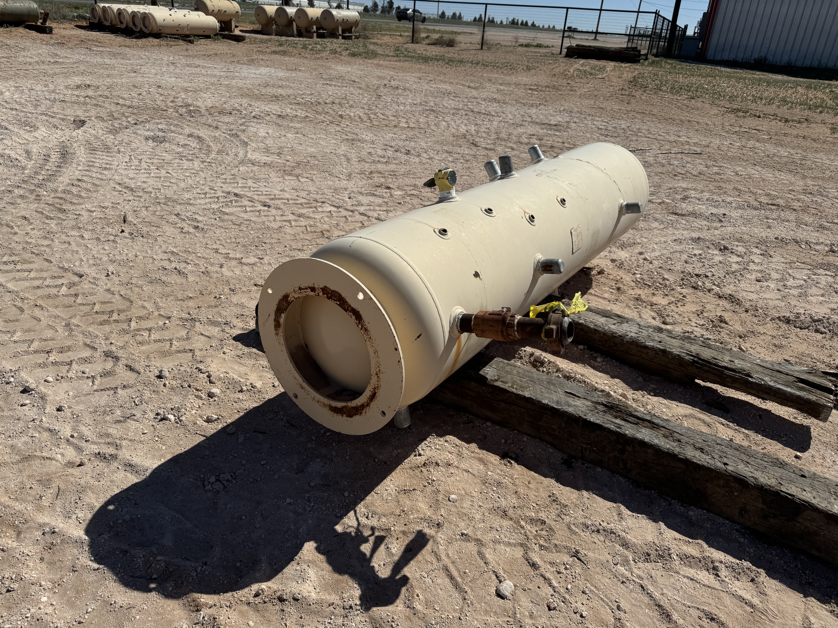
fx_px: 581
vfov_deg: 56.8
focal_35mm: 24
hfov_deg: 71.6
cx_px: 419
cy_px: 314
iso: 80
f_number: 1.78
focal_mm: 6.86
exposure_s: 1/12346
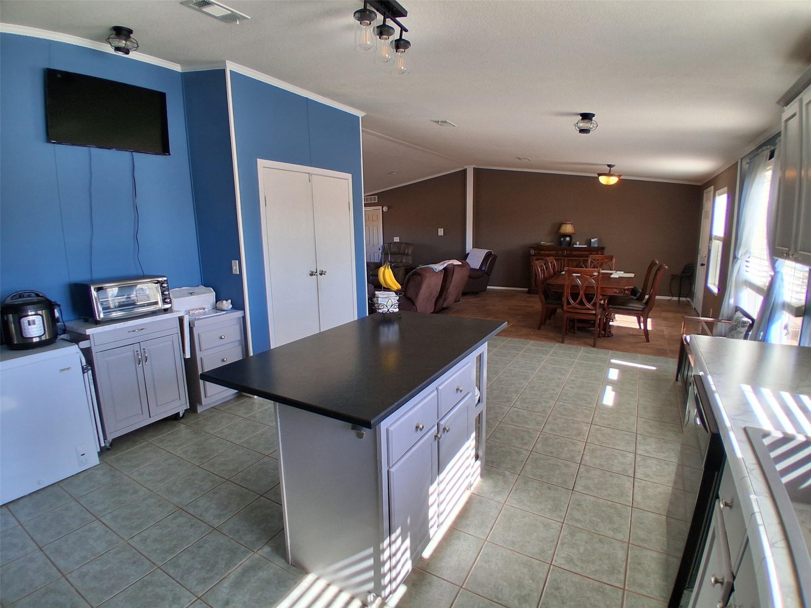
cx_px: 406
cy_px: 304
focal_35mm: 17
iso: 50
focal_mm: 1.4
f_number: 2.2
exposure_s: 1/120
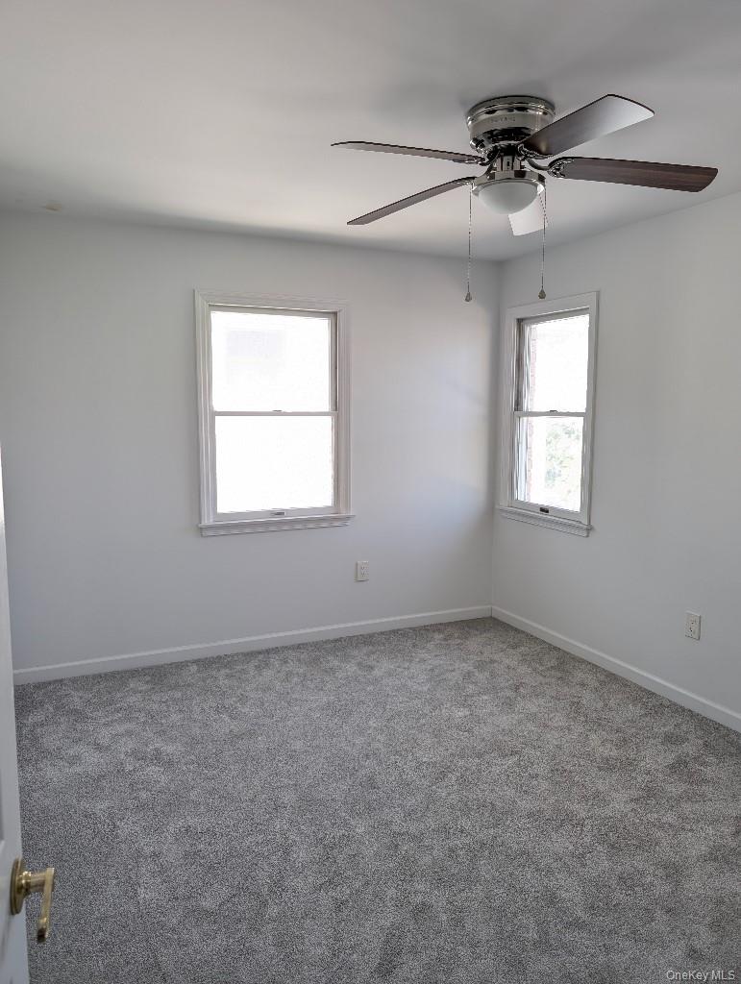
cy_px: 492
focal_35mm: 24
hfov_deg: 56.9
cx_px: 370
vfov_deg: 71.5
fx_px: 683
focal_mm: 6.9
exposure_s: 1/90
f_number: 1.68
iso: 91
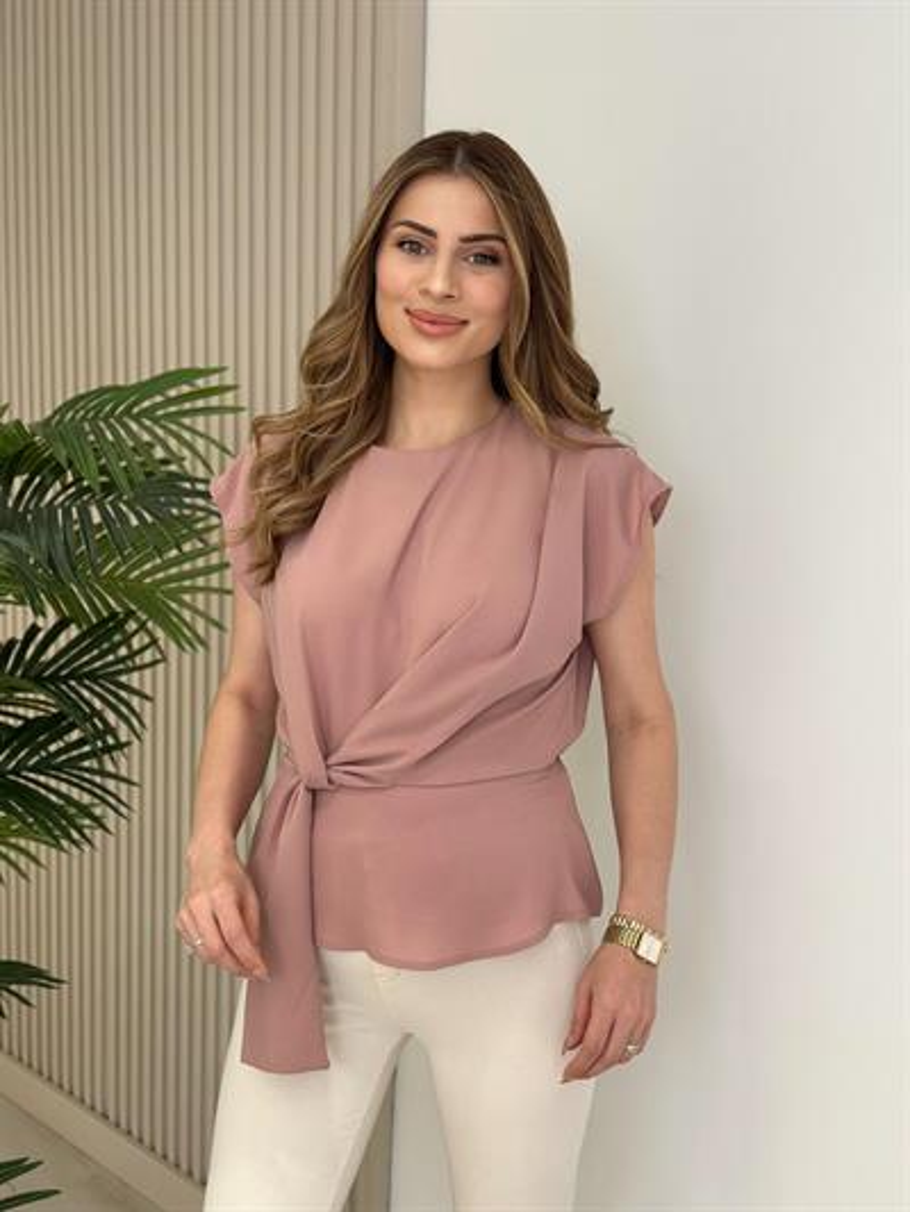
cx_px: 455
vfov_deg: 39.6
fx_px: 1682
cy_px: 606
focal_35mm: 48
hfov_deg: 30.3
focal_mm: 6.86
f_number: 1.78
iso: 80
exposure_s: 1/296
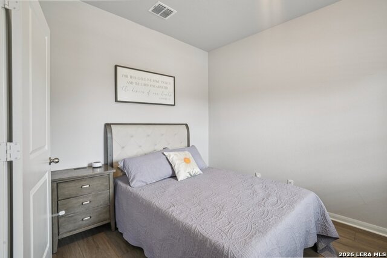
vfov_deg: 73.8
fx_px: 172
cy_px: 129
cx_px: 194
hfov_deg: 96.7
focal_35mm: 16
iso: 400
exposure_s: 1/8
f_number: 8
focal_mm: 16
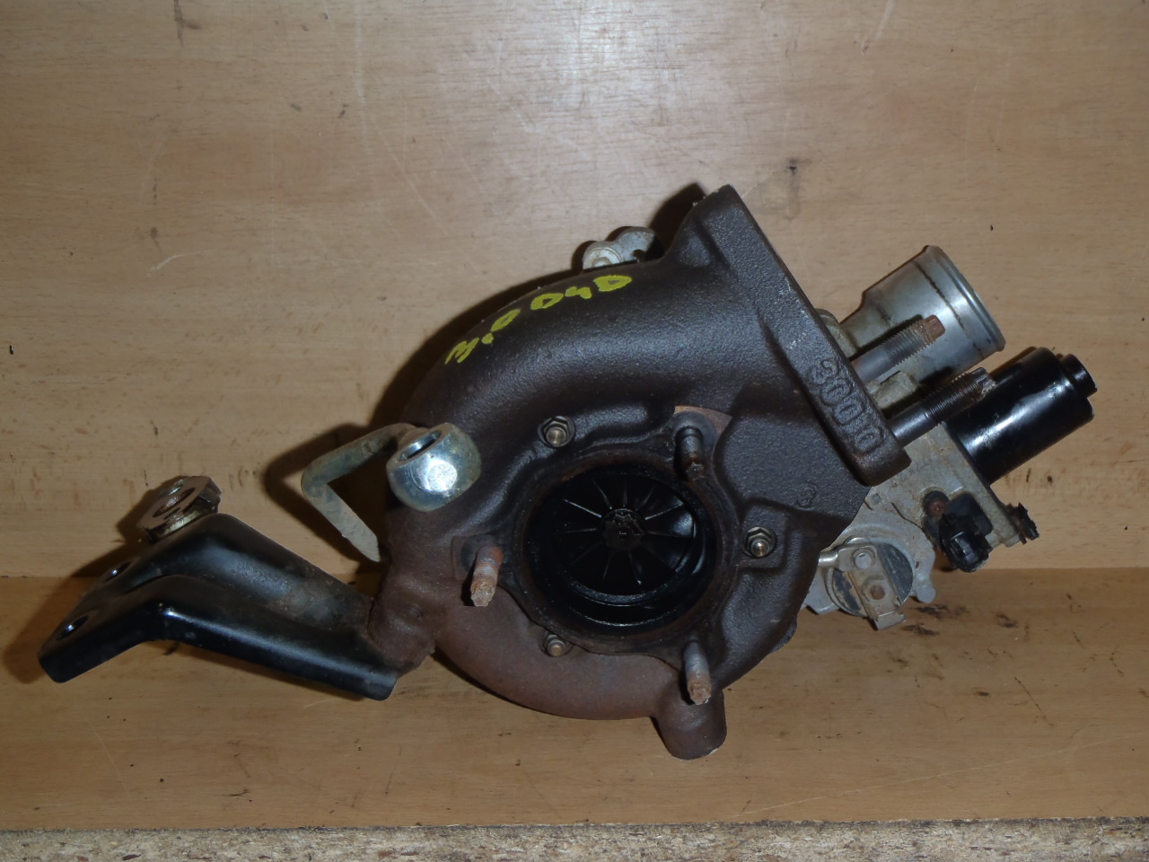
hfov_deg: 49.0
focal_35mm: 38
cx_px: 574
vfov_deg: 37.7
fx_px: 1261
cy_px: 431
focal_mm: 6.83
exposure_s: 1/40
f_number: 4.6
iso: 100
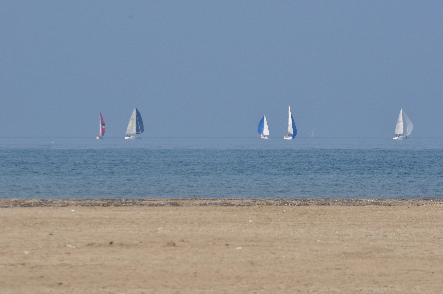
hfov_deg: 4.2
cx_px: 235
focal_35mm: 488
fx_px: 5998
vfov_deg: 2.8
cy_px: 140
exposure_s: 1/500
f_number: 13
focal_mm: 300
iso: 200
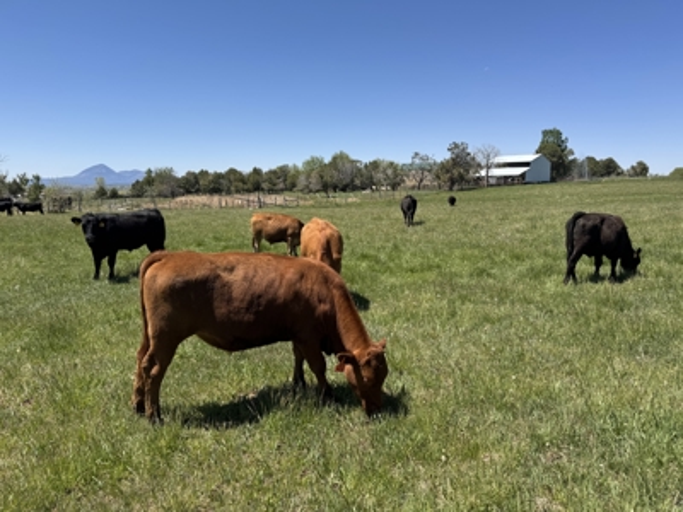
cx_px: 342
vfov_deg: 56.8
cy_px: 256
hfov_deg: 71.6
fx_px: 474
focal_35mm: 24
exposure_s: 1/3802
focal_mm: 6.76
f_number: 1.78
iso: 80
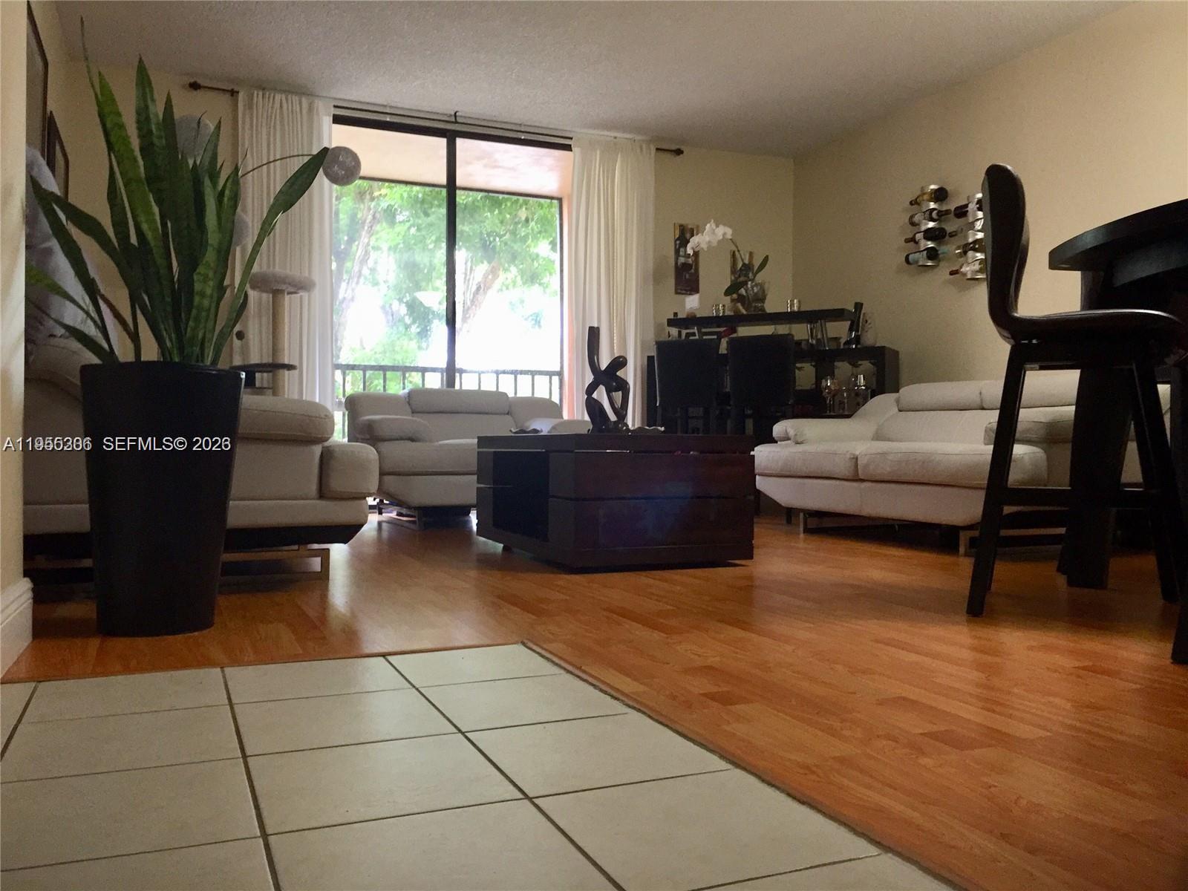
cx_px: 594
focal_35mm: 29
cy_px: 446
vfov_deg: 48.2
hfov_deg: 61.7
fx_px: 995
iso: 200
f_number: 2.2
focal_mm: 4.15
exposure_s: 1/30
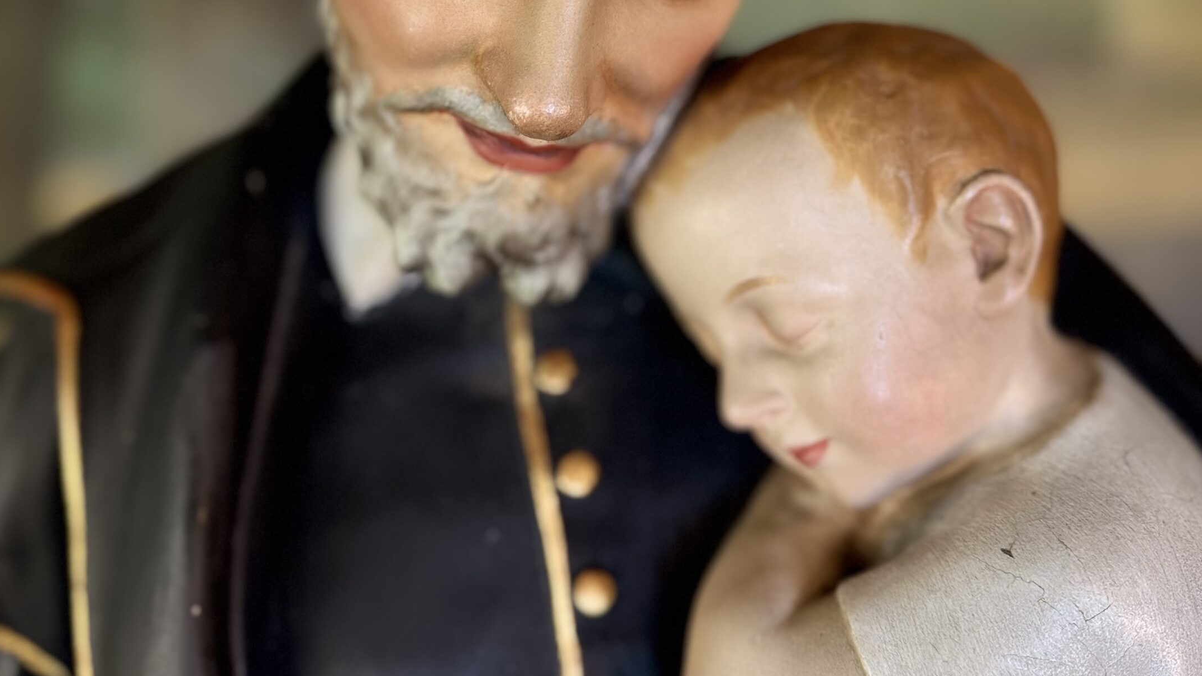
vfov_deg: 32.8
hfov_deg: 56.6
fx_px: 1115
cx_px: 600
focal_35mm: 35
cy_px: 134
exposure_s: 1/50
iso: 125
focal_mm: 6.76
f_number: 1.78
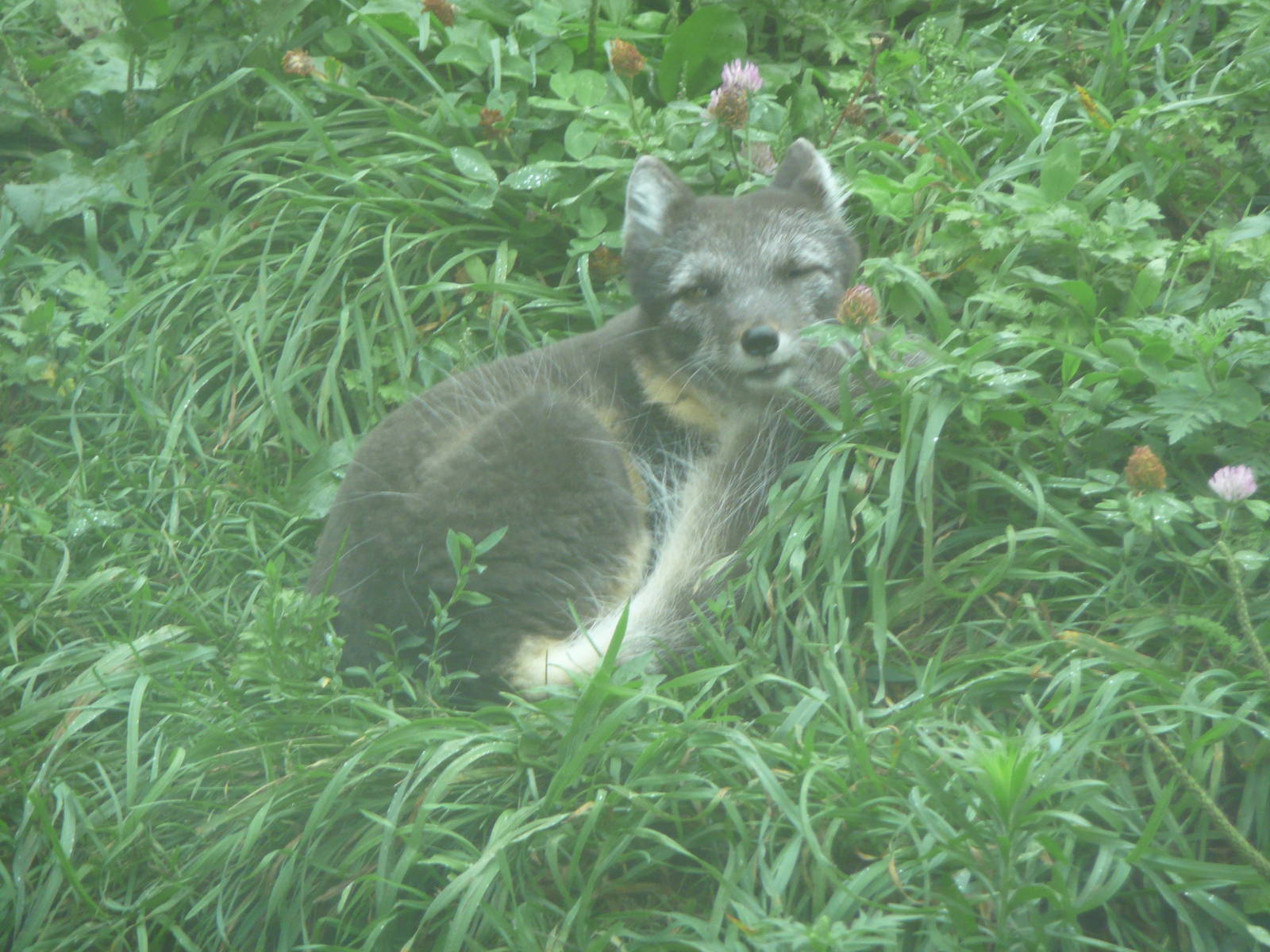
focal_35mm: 264
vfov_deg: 5.6
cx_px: 635
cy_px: 476
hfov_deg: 7.5
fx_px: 9686
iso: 200
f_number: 4.9
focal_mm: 43.3
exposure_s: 1/80
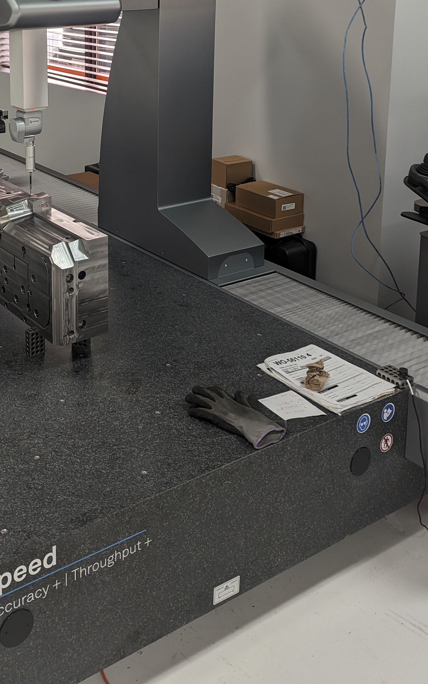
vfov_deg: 43.5
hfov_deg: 28.9
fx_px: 802
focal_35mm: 43
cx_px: 62
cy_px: 114
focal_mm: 6.81
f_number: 1.85
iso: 53
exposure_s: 1/44.5
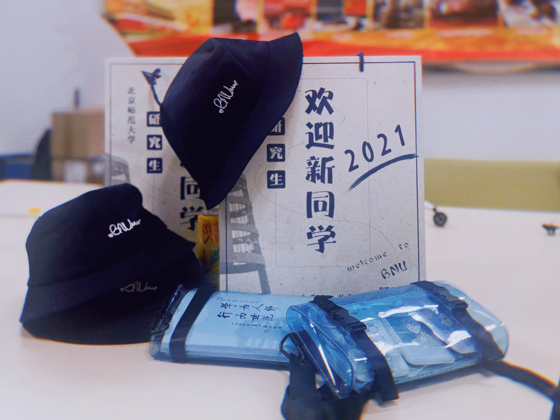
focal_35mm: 52
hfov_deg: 36.8
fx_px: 841
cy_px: 210
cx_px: 280
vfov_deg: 28.0
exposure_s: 1/33
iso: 100
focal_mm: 6
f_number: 2.4
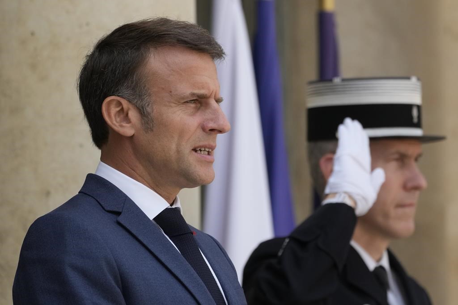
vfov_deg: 4.7
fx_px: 3741
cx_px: 229
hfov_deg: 7.0
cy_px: 152
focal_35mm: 294
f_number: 5.6
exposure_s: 1/2500
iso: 800
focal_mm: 294
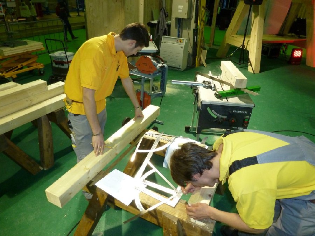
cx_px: 158
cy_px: 118
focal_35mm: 24
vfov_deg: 56.8
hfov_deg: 71.6
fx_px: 218
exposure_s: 1/60
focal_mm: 4.3
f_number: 3.3
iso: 320
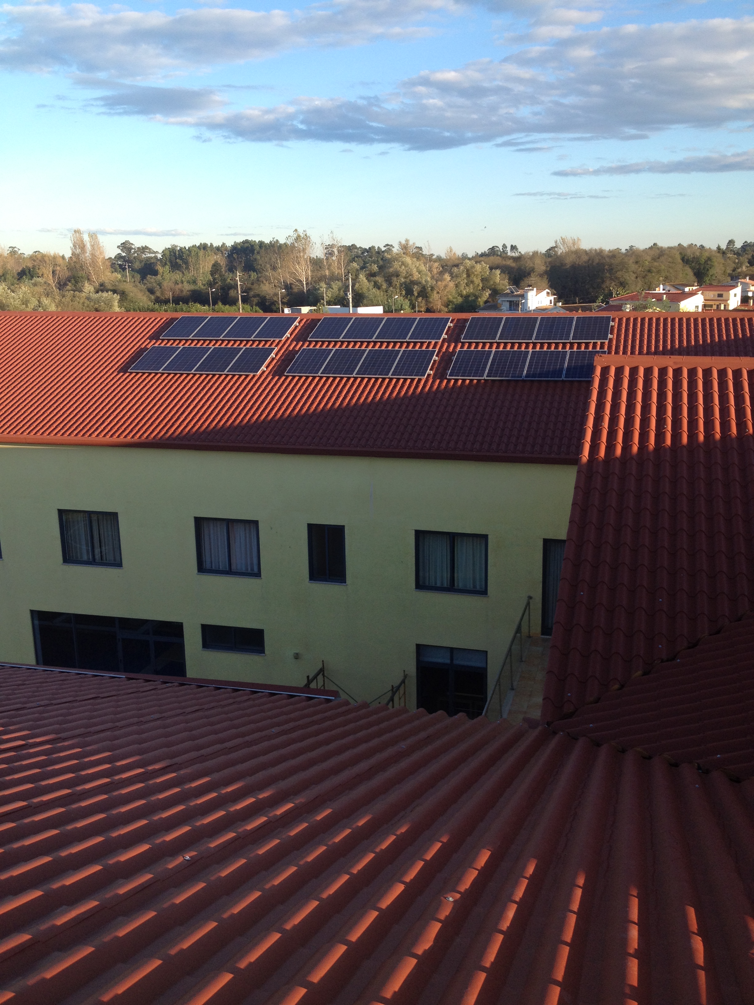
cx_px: 377
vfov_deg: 52.6
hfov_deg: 40.7
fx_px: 1016
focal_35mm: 35
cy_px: 502
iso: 50
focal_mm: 4.28
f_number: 2.4
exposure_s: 1/480
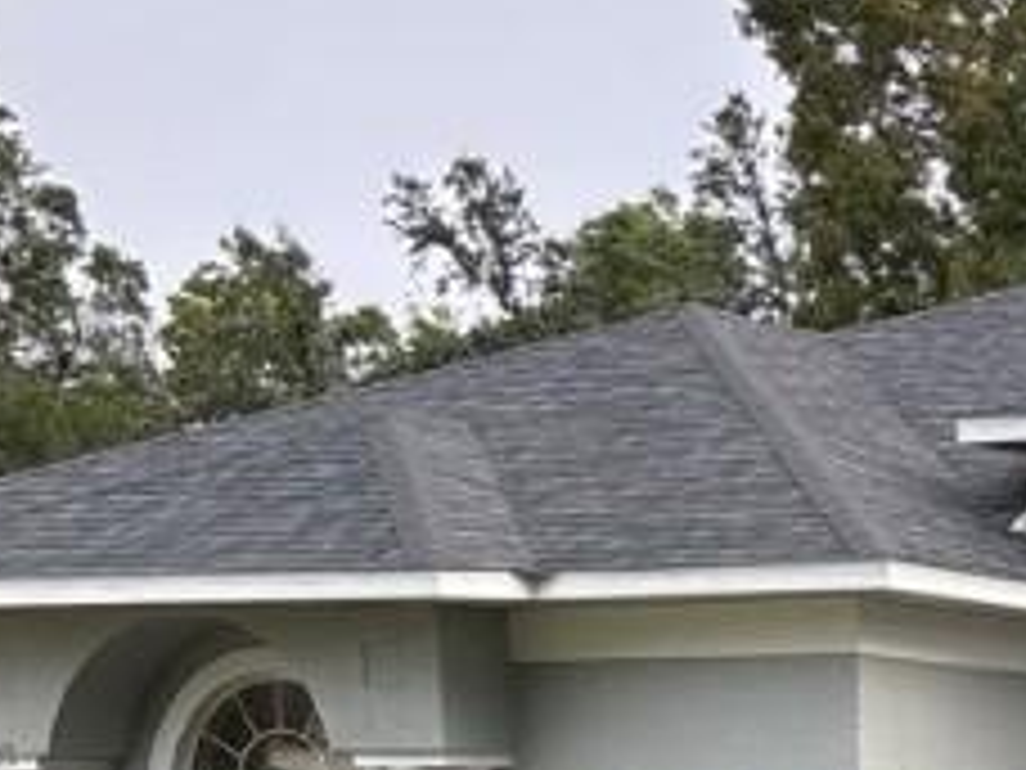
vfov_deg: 12.2
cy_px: 1054
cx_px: 2088
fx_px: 3468
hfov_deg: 14.0
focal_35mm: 117
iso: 50
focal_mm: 5.96
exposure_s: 1/442
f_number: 1.6
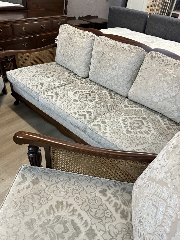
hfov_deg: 56.8
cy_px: 120
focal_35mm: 24
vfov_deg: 71.6
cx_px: 90
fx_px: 166
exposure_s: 1/100
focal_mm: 6.86
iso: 200
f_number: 1.78
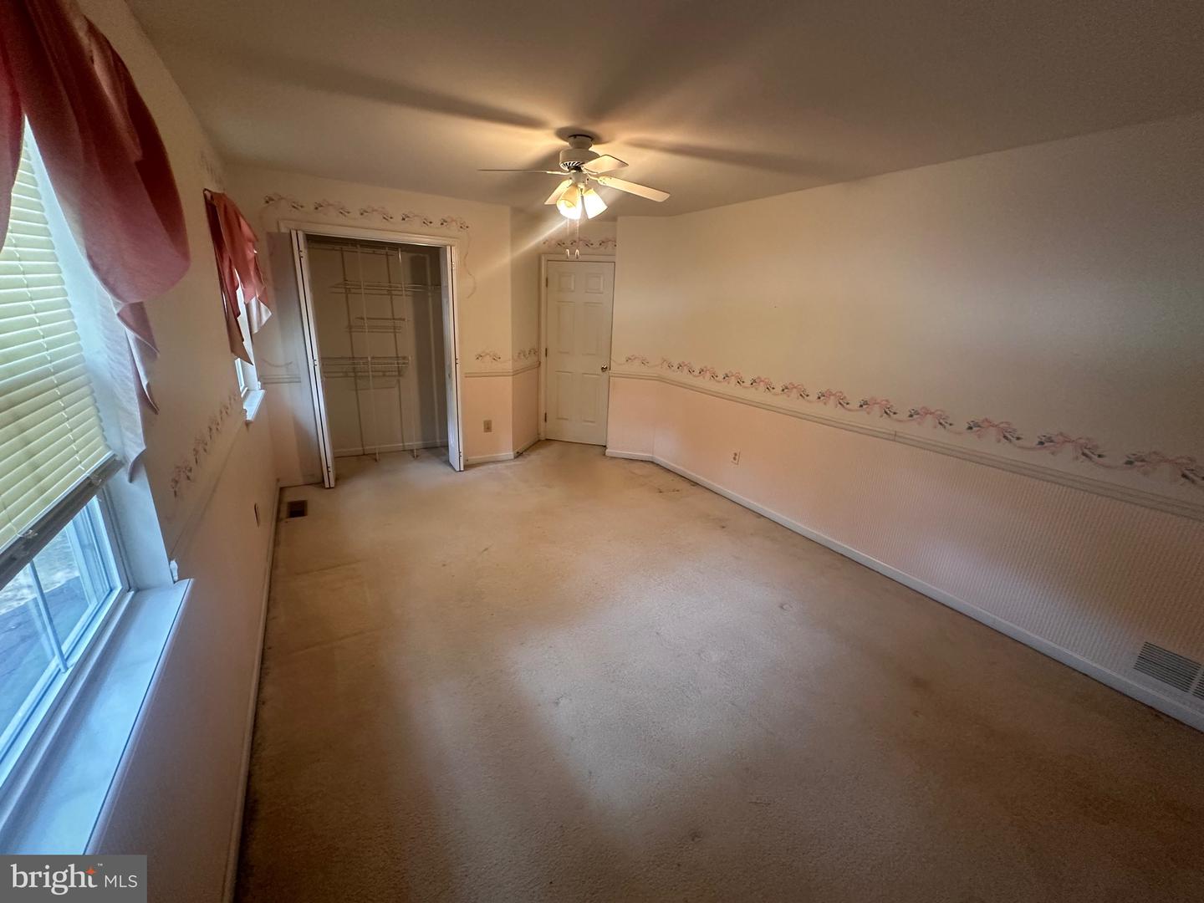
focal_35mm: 14
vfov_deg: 85.7
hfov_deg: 102.1
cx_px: 602
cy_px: 452
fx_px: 487
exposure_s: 1/60
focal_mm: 2.22
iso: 320
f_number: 2.2
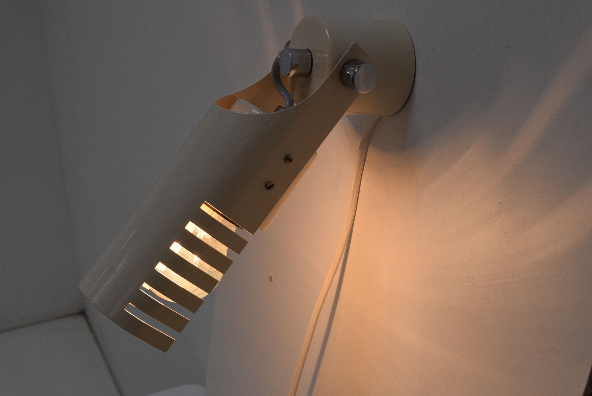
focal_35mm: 53
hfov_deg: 37.5
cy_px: 186
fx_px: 872
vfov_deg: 25.6
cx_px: 298
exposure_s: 1/320
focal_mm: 32
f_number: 9
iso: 1600
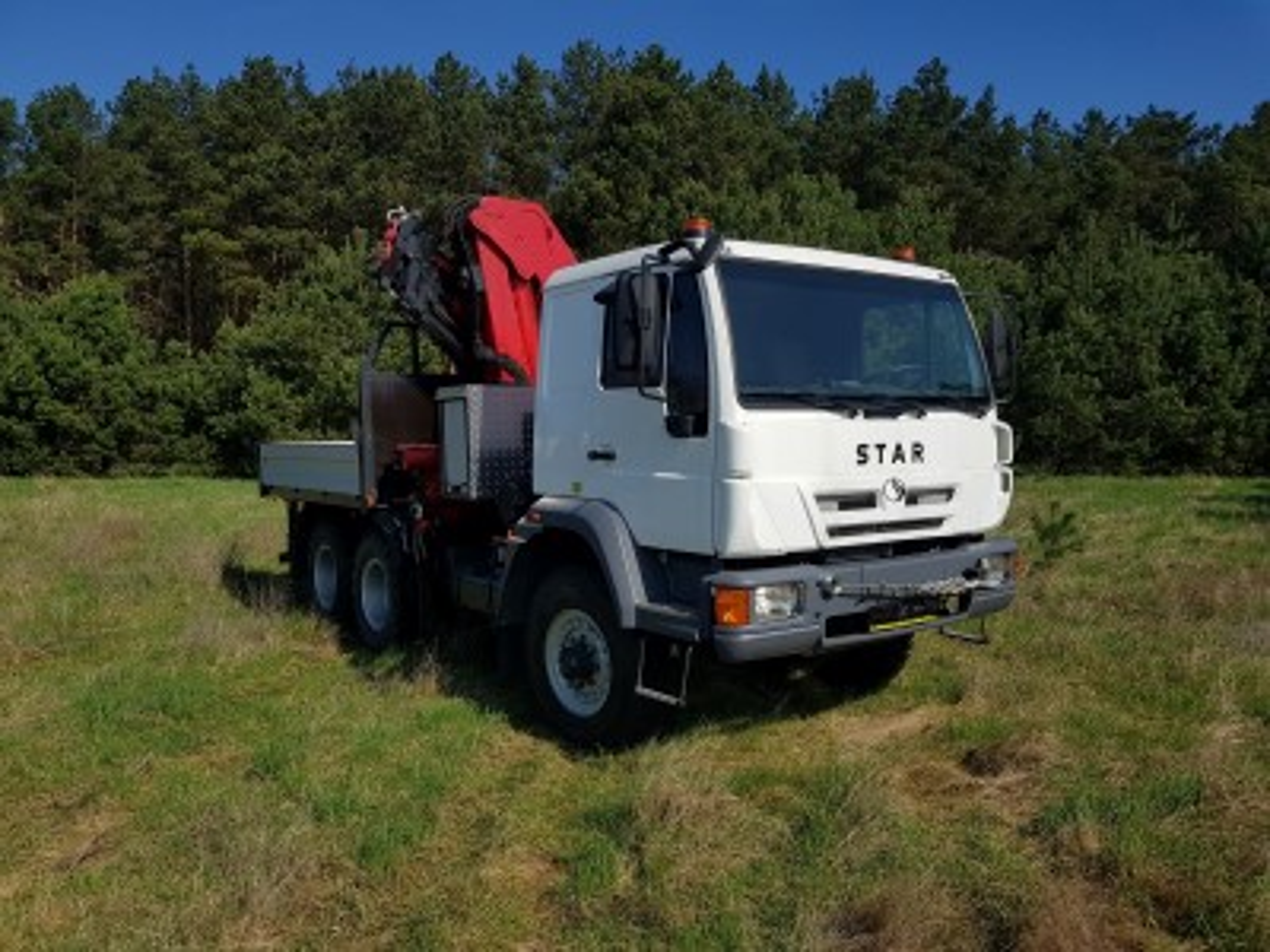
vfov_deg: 53.1
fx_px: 954
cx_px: 635
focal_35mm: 26
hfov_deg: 67.3
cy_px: 476
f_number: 1.7
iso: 40
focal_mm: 4.2
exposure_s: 1/4192
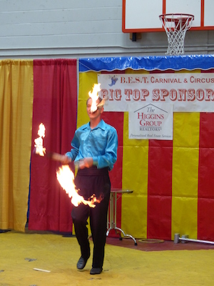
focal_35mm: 94
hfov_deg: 15.7
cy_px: 143
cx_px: 107
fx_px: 775
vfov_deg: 20.9
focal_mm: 16.9
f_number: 2.8
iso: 400
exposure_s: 1/40
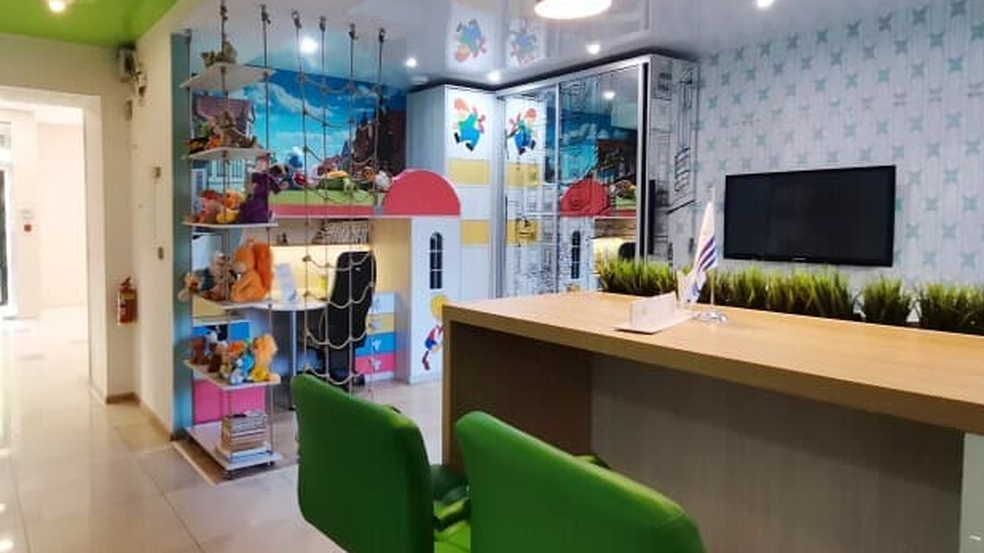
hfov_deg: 75.2
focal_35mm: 24
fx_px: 626
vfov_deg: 47.6
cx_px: 381
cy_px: 255
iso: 200
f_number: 2.4
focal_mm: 1.78
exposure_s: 1/33.3
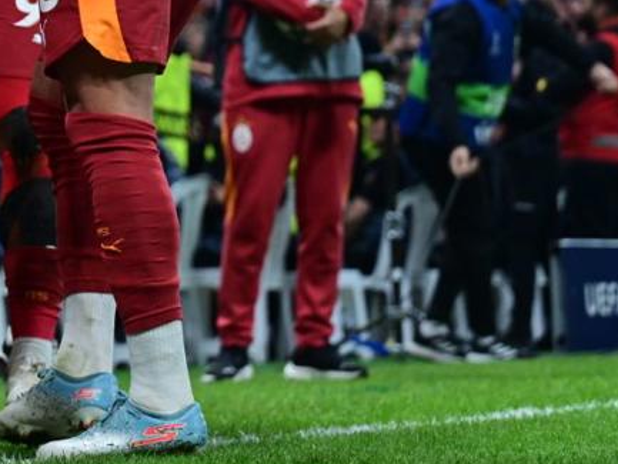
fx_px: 3750
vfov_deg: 7.0
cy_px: -136
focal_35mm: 210
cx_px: -143
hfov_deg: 9.3
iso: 2000
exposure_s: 1/1600
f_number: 2.8
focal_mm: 70
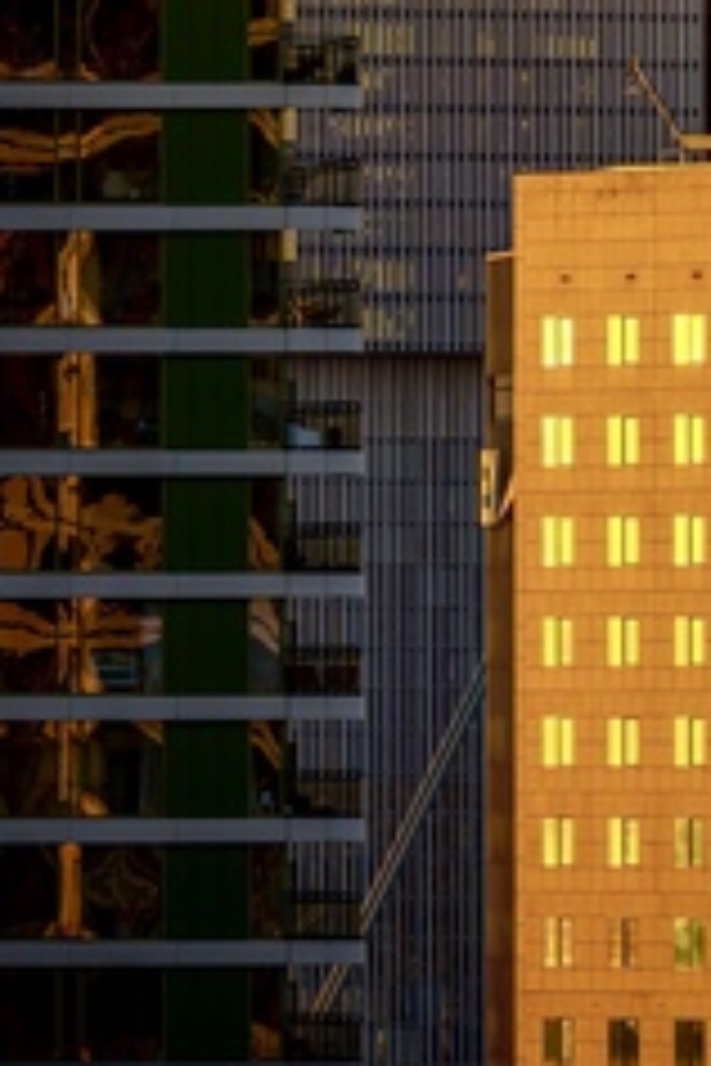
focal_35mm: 729
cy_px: 67
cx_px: 900
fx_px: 21595
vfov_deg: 2.8
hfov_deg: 1.9
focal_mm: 250
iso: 100
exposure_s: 1/30
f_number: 9
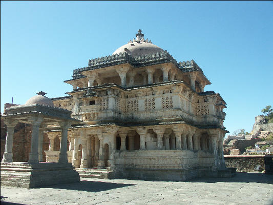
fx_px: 245
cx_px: 136
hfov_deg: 58.3
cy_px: 102
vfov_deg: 45.5
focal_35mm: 31
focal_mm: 8.05
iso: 100
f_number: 3.5
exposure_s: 1/400
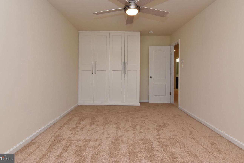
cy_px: 73
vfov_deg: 61.9
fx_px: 136
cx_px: 121
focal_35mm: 20
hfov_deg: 83.9
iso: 800
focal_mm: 12
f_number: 10
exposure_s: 1/125
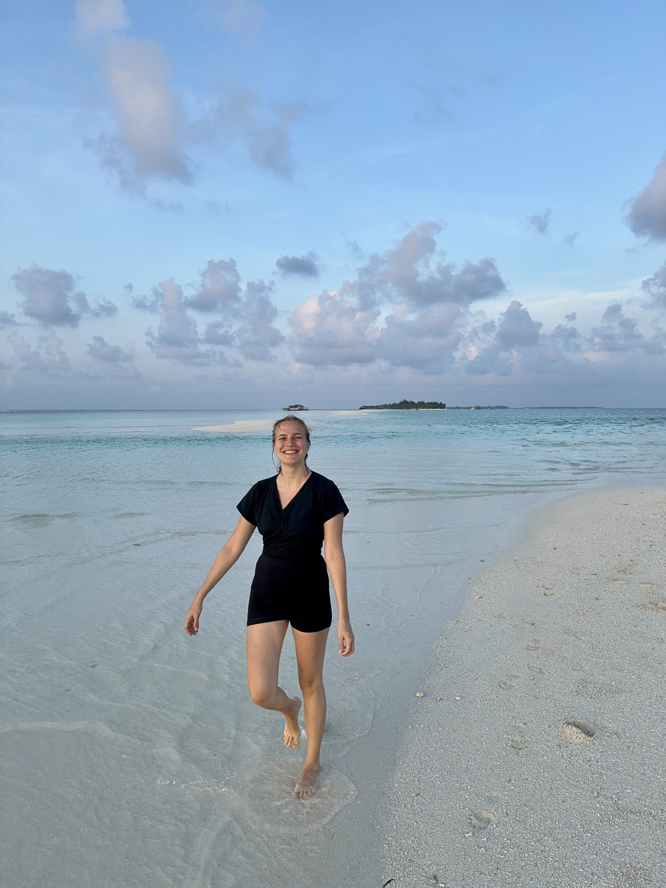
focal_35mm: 24
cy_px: 444
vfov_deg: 71.6
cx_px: 333
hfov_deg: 56.8
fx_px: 616
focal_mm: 6.76
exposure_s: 1/1042
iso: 80
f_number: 1.78
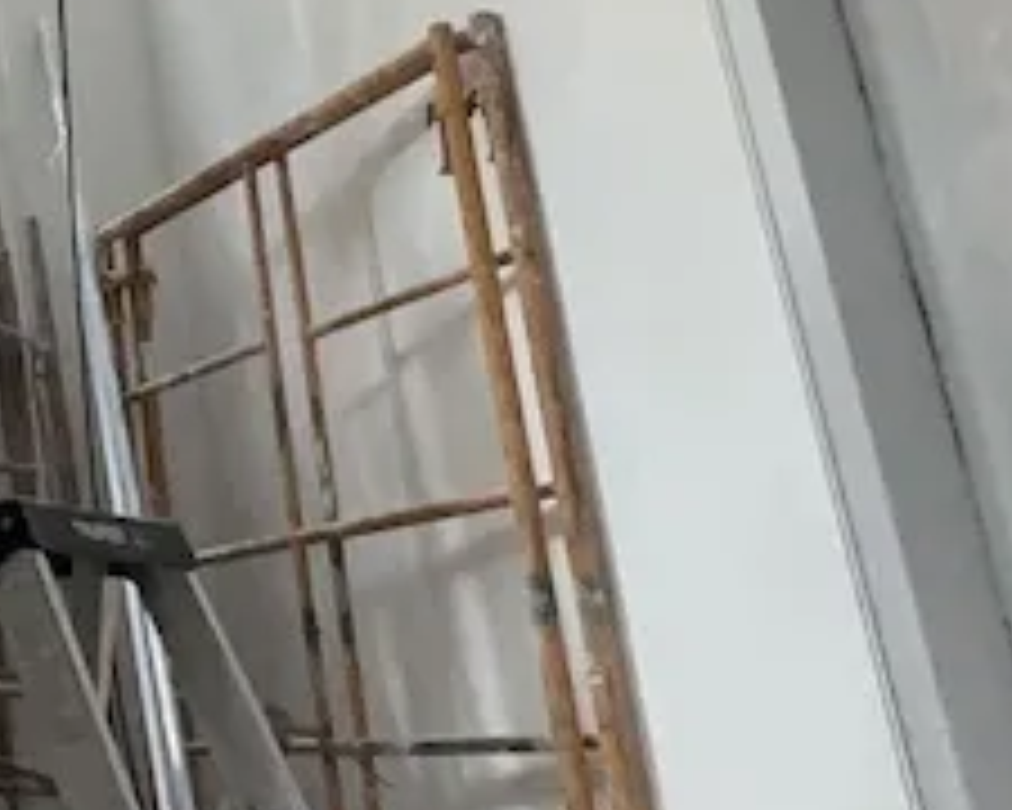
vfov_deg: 20.3
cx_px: -648
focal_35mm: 73
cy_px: -14
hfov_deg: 20.7
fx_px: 2186
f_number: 2.2
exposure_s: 1/99
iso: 320
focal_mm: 2.22
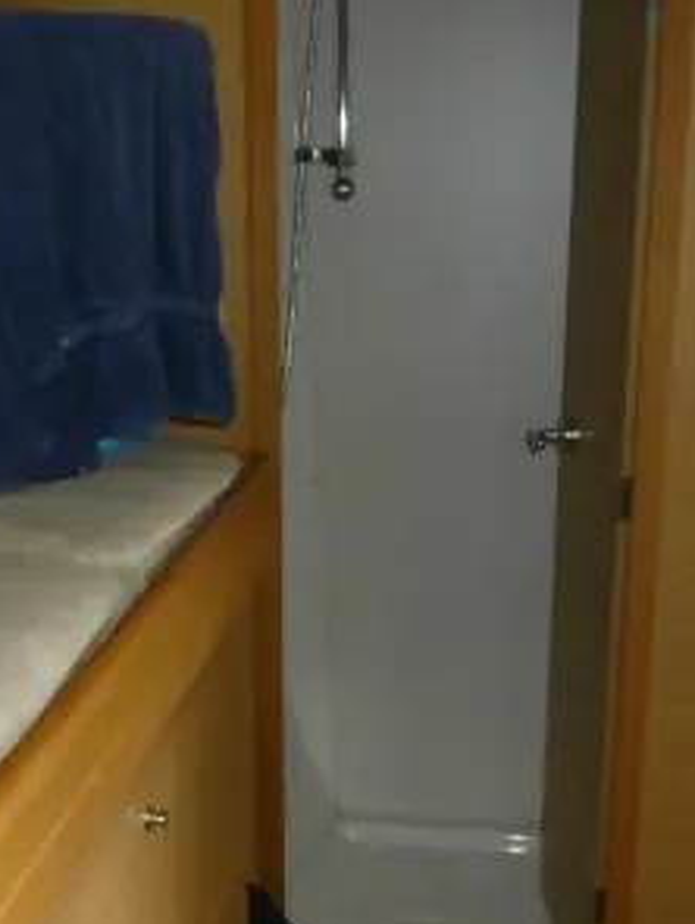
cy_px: 592
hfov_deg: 27.7
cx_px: 169
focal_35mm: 52
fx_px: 1389
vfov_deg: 36.5
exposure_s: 1/60
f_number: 3.3
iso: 800
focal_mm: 4.3
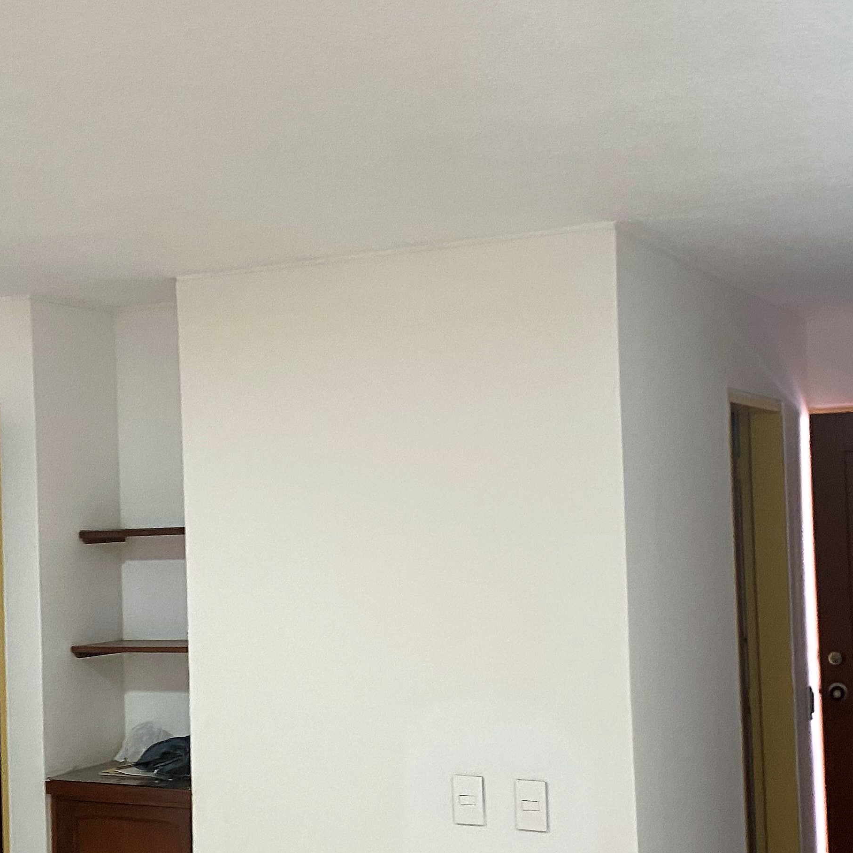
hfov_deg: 33.4
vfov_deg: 33.3
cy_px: 513
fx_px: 1422
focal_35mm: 51
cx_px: 448
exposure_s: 1/60
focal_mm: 4.25
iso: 125
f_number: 1.8
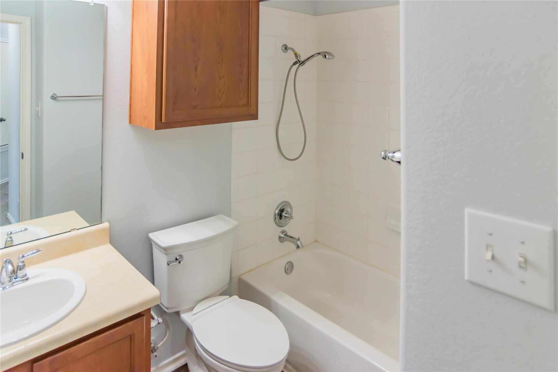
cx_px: 279
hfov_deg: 81.2
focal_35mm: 21
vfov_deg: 59.5
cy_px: 186
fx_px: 325
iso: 1100
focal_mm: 14
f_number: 4
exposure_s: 1/125
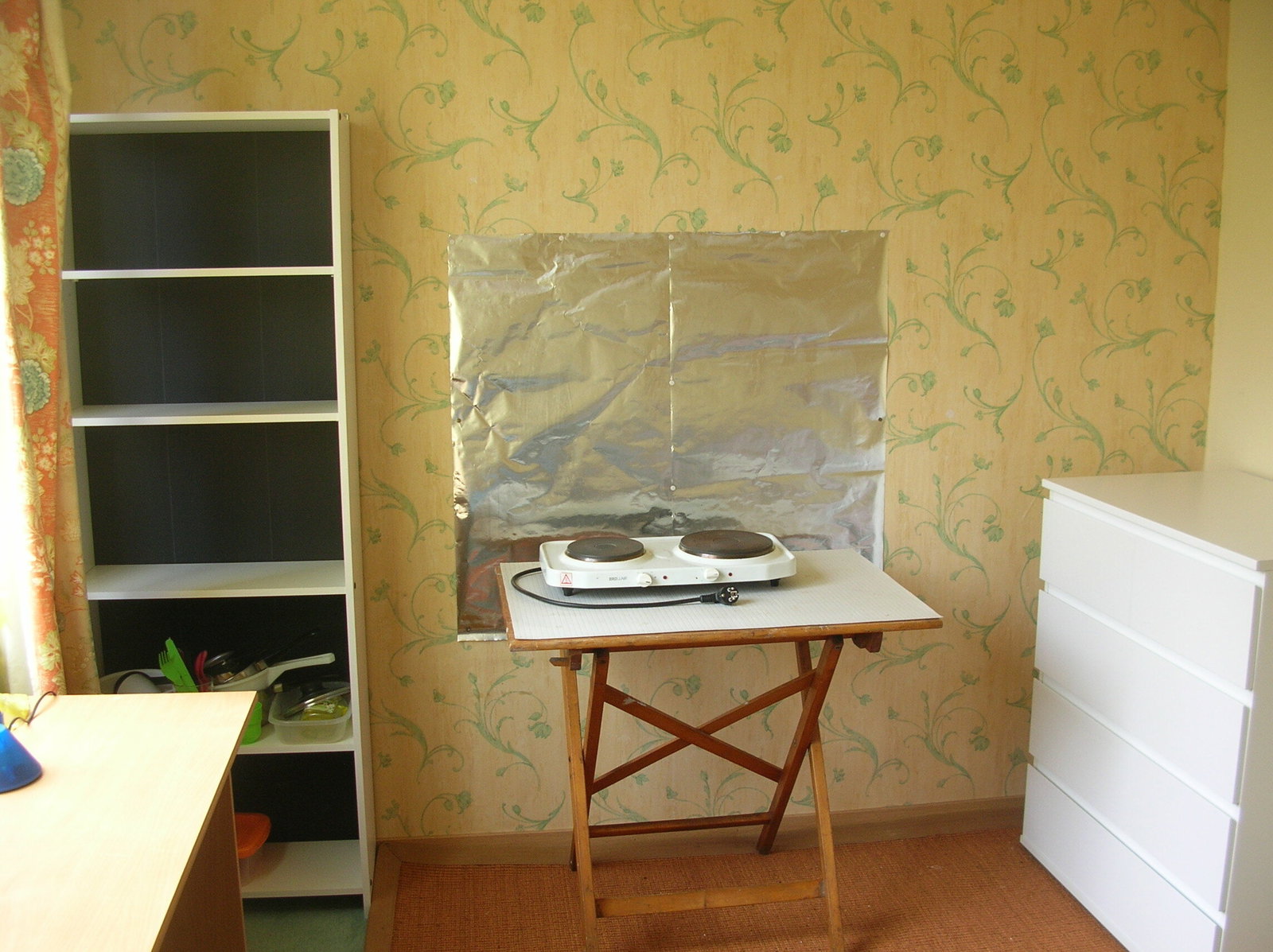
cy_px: 476
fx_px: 1286
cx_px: 636
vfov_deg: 40.6
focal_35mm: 35
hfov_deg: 52.7
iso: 50
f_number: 2.8
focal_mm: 5.8
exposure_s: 1/32.1
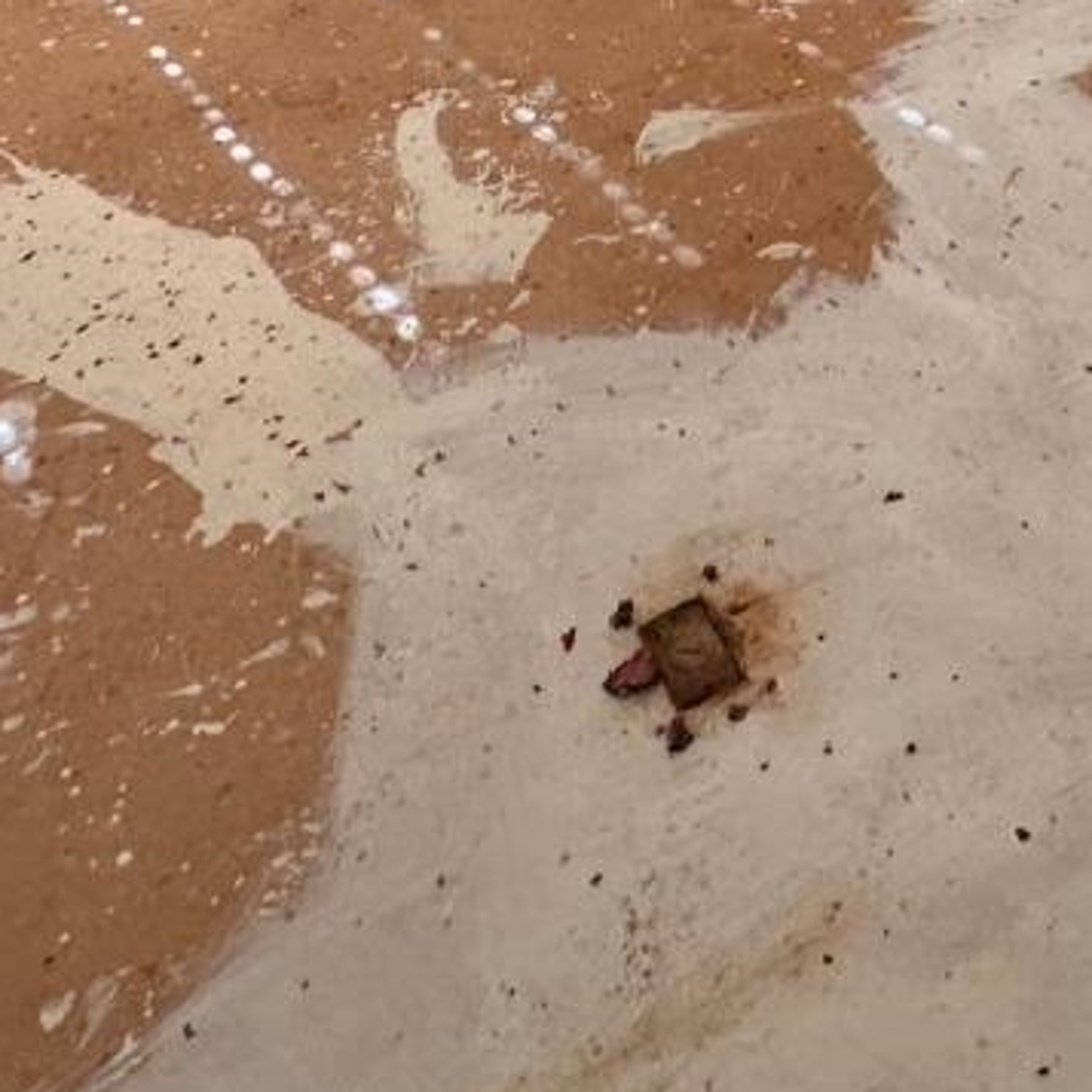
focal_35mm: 52
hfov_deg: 30.7
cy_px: -531
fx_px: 1856
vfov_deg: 25.2
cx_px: 1061
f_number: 2.2
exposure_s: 1/99
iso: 100
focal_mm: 2.22
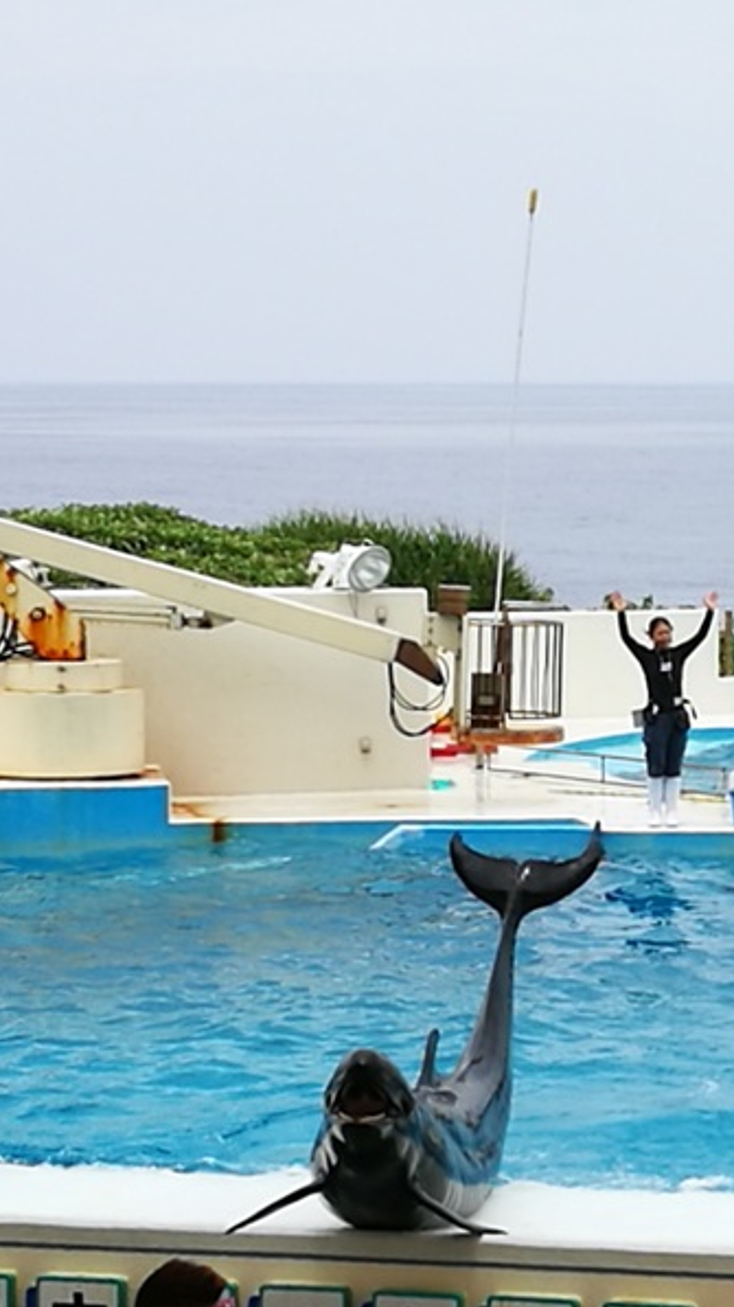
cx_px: 870
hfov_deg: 7.6
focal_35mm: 158
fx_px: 5470
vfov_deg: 13.6
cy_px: 654
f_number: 2.2
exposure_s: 1/1037
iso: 50
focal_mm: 4.5
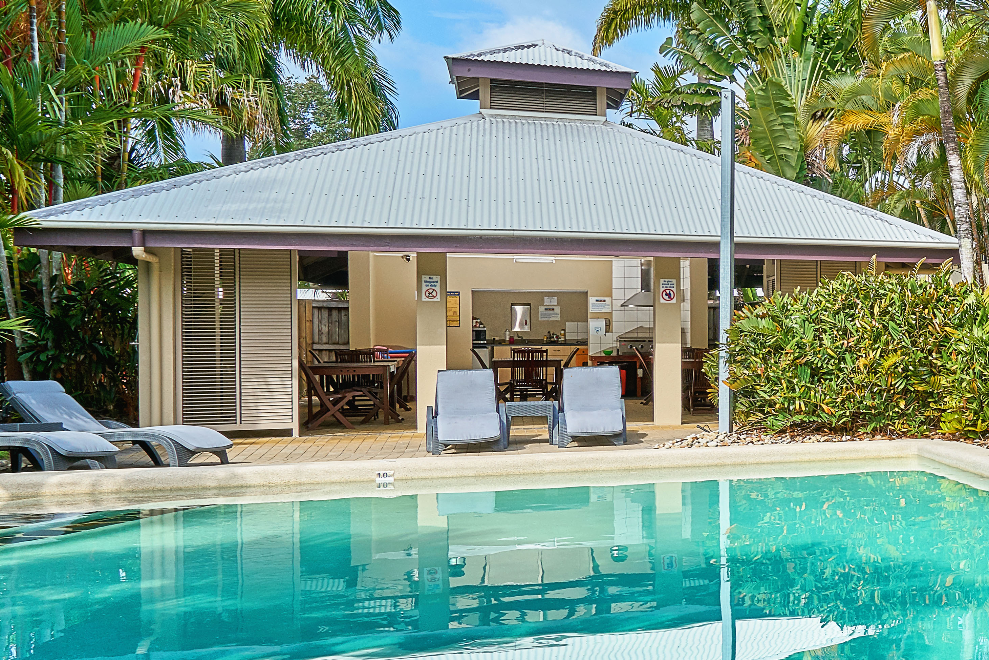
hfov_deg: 31.9
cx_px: 1251
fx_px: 1346
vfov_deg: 27.5
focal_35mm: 49
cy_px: 354
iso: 160
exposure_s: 1/100
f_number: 11
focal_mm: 18
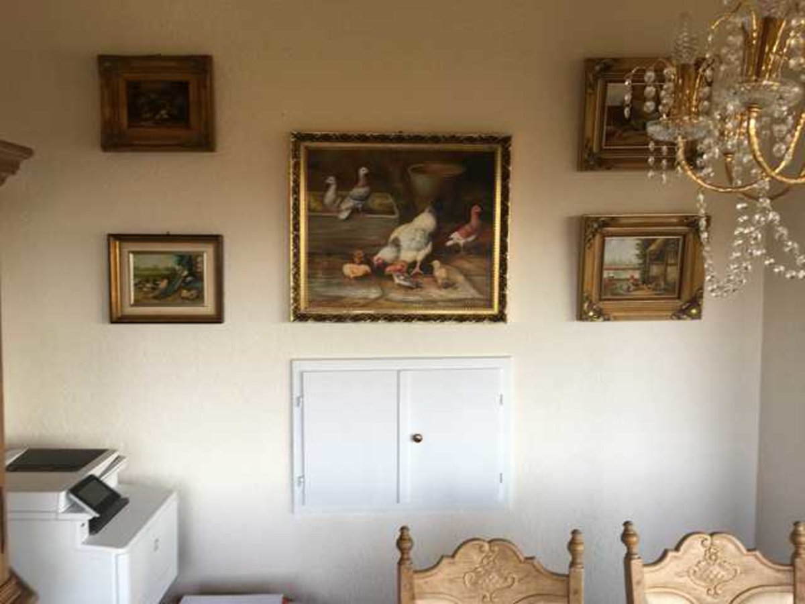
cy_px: 302
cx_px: 402
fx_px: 674
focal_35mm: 29
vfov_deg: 48.2
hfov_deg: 61.7
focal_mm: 4.15
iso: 25
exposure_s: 1/50
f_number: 2.2
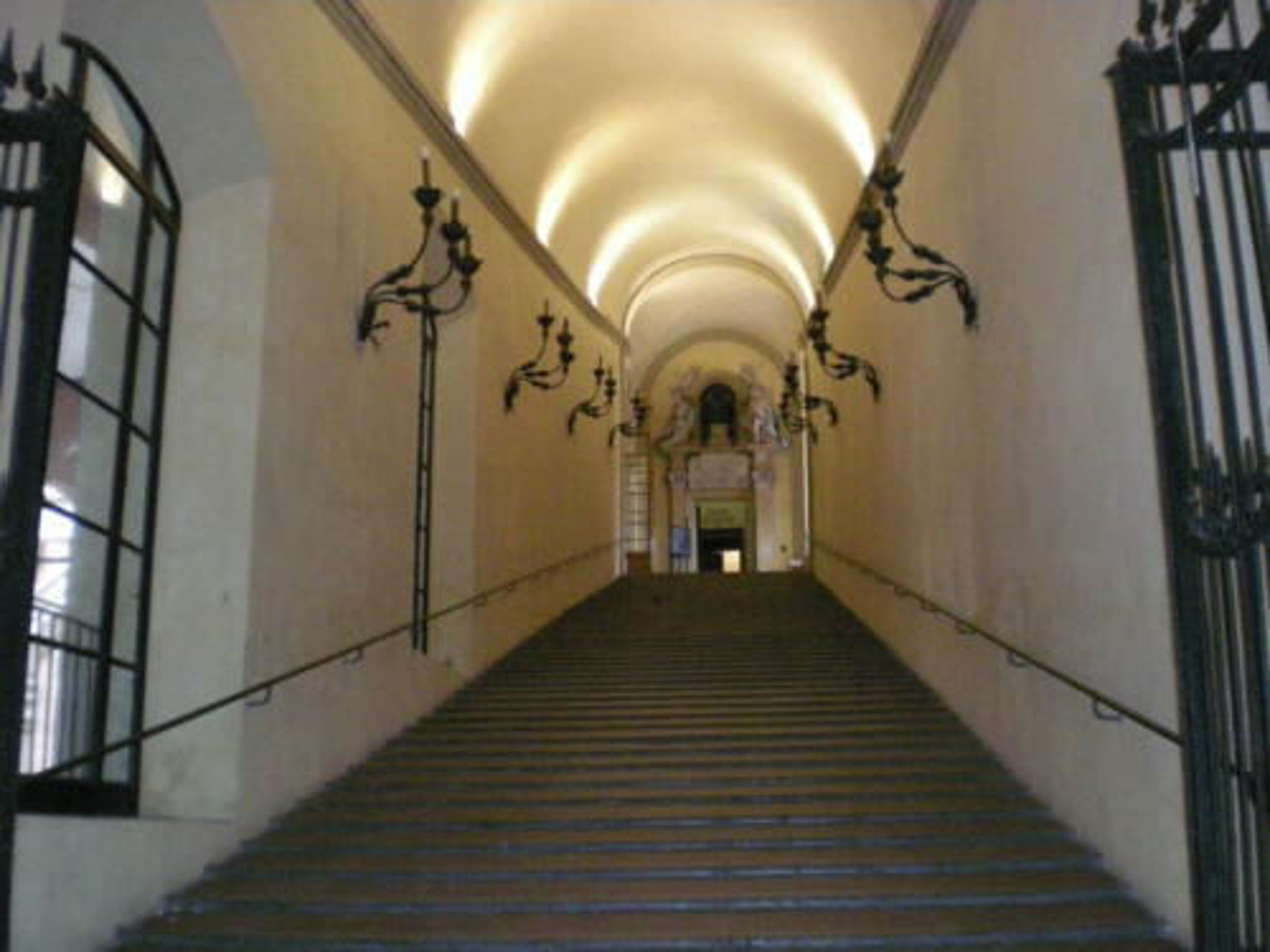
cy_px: 476
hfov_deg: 49.0
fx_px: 1394
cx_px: 635
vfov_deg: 37.7
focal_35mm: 38
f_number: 3.1
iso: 800
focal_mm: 6.3
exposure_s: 1/60
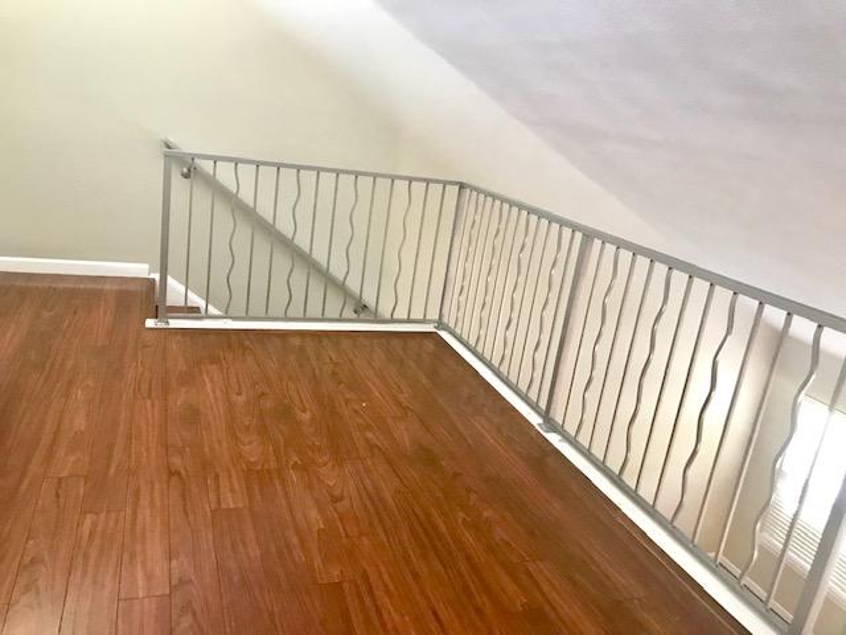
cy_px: 318
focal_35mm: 28
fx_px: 684
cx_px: 423
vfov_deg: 49.7
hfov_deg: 63.4
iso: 64
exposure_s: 1/15
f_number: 1.8
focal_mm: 3.99
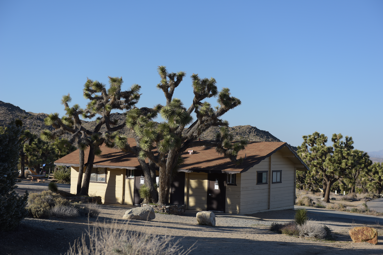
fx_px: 745
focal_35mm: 70
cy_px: 128
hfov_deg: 28.8
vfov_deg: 19.5
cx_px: 192
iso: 100
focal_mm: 70
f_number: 4.5
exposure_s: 1/1000
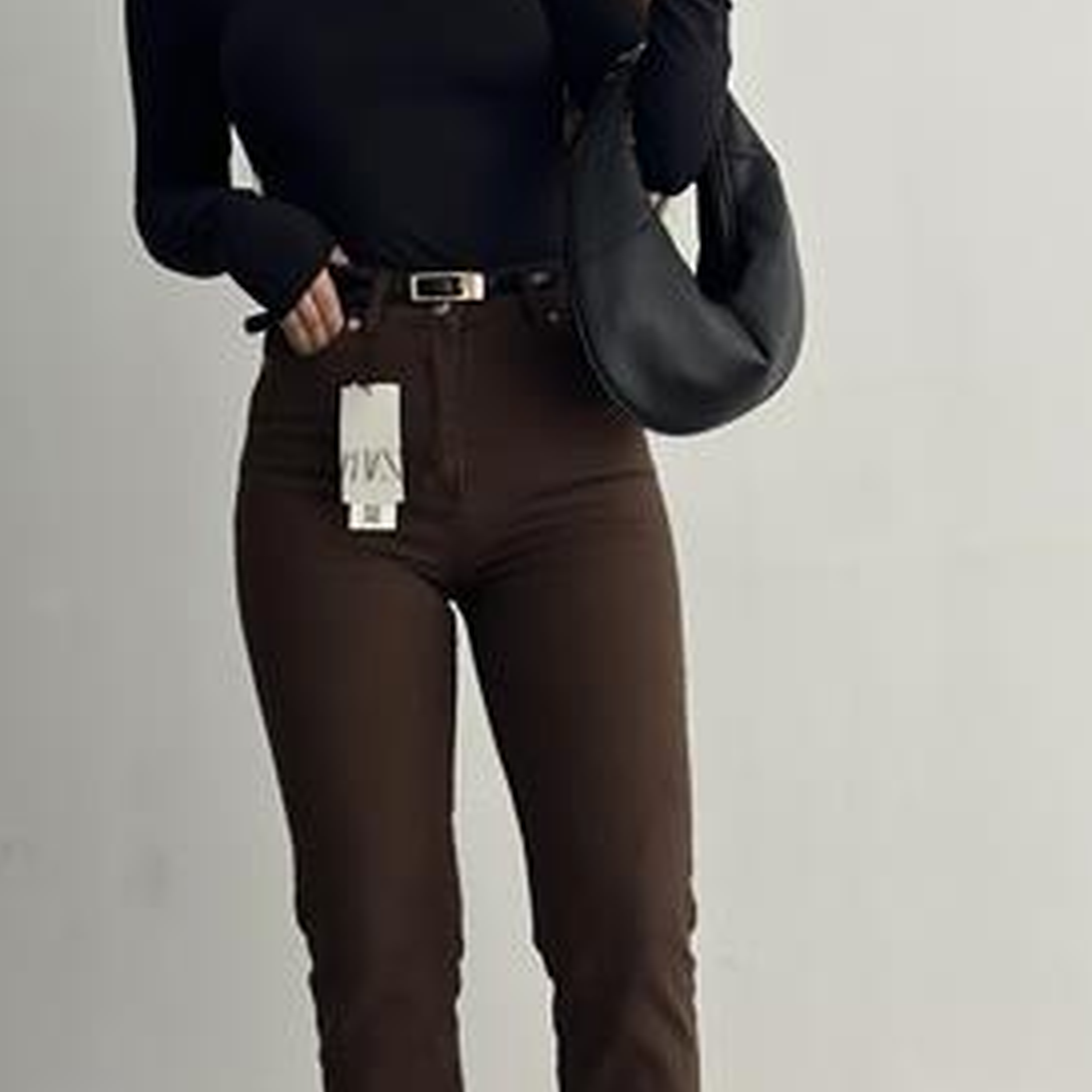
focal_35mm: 83
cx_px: 604
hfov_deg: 20.9
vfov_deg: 20.8
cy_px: 406
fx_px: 2962
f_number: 1.78
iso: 80
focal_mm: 6.86
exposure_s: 1/816
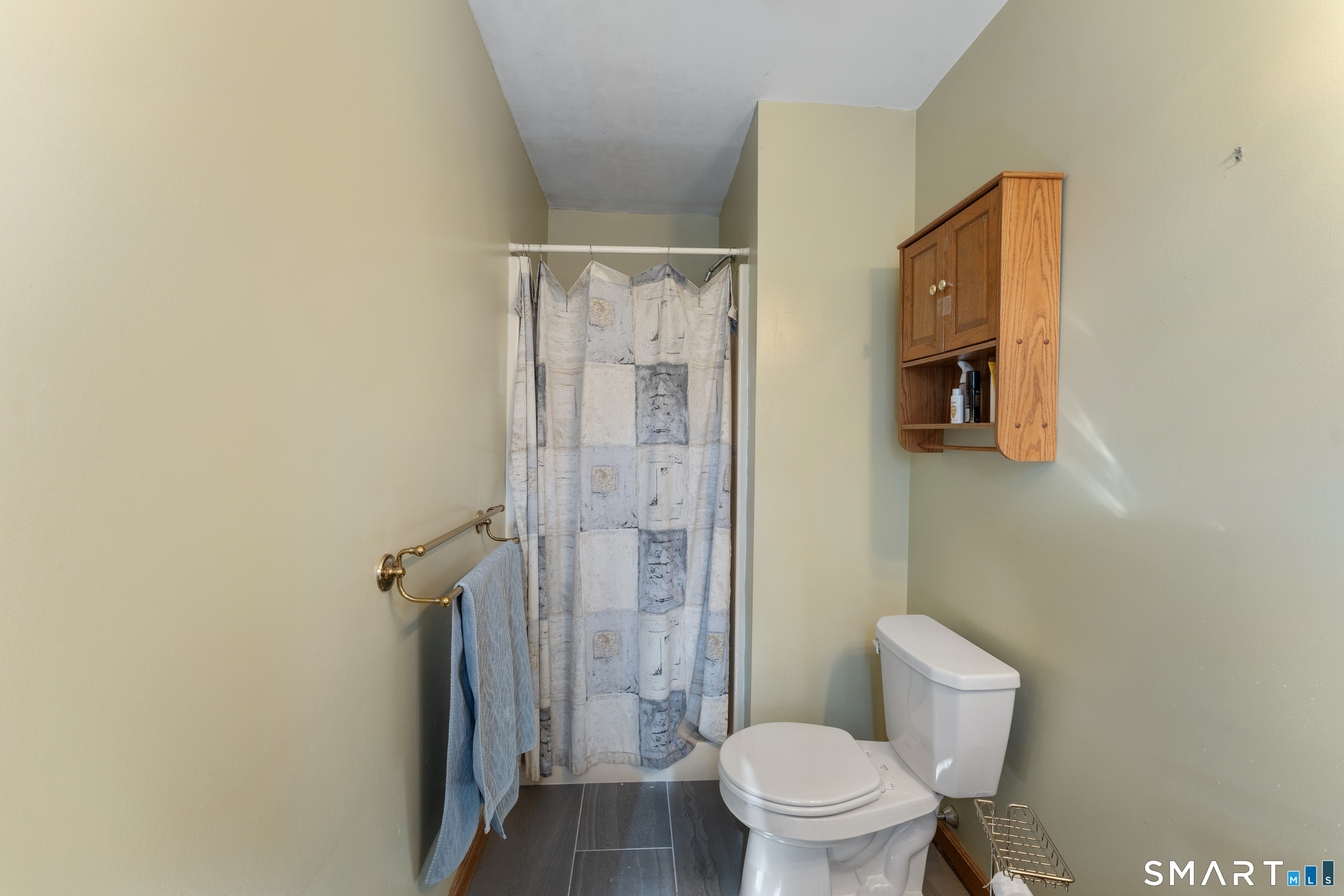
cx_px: 672
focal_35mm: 15
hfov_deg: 101.9
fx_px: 545
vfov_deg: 78.8
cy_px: 448
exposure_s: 1/6
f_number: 8
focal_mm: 14.6
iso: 800
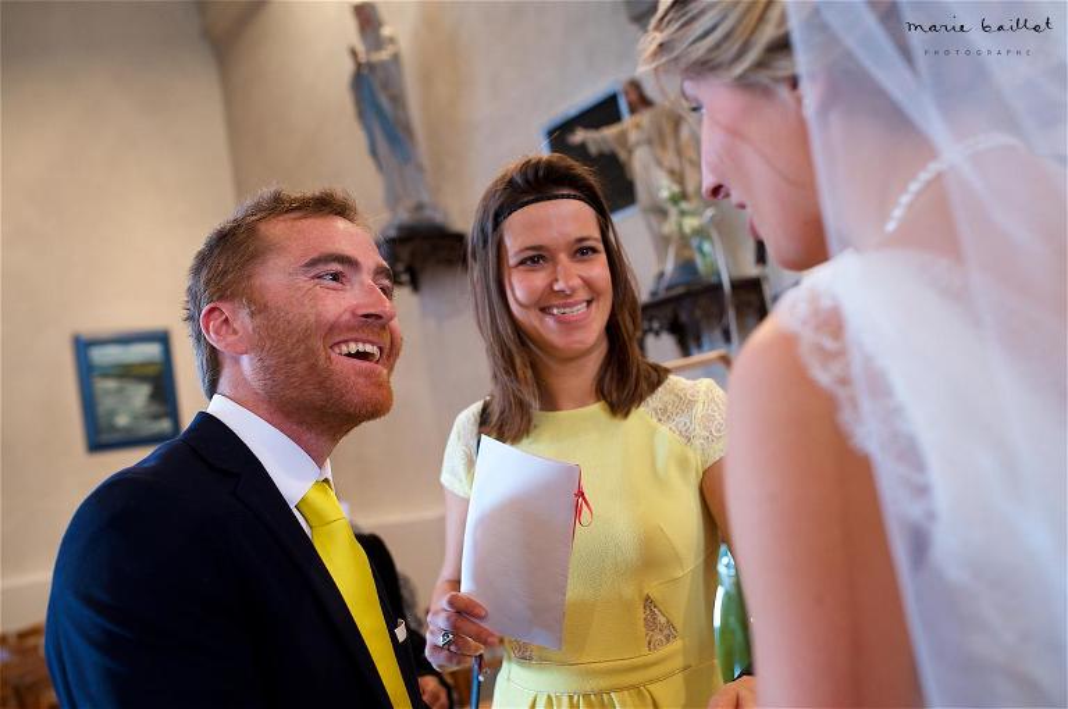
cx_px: 534
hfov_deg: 54.5
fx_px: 1037
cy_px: 354
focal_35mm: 35
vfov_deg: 37.8
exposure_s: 1/80
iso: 1250
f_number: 3.2
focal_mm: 35
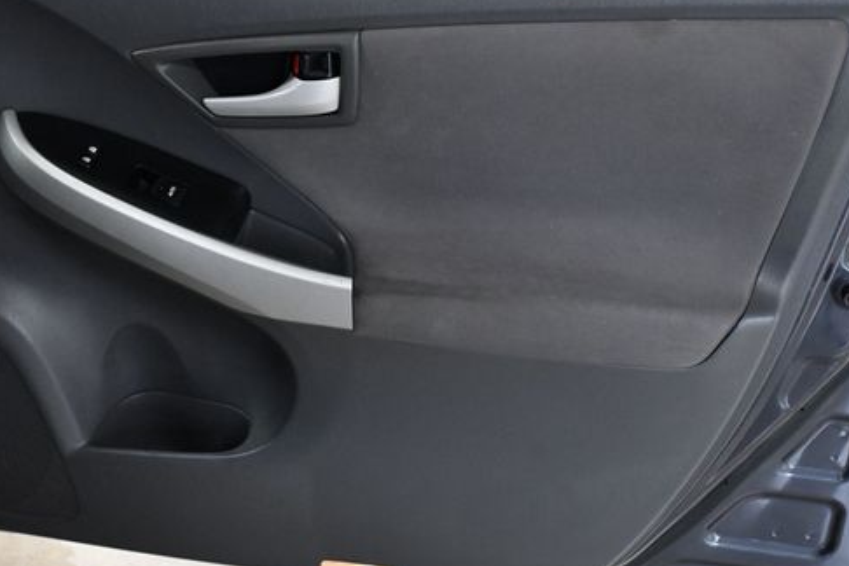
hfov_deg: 27.0
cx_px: 355
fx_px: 1769
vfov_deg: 18.2
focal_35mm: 75
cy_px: 238
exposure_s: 1/200
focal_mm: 38
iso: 2500
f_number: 7.1
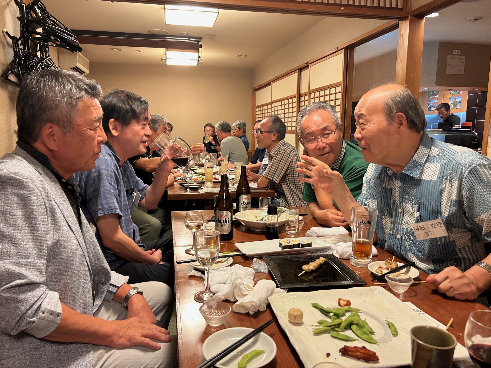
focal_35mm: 26
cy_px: 184
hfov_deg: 67.3
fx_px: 369
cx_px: 246
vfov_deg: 53.1
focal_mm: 5.7
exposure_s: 1/50
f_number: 1.5
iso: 200
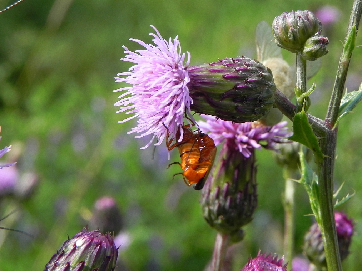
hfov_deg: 20.4
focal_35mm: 96
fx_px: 1004
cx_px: 180
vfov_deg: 15.4
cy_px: 136
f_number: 7.1
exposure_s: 1/327
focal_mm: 16.9
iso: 160
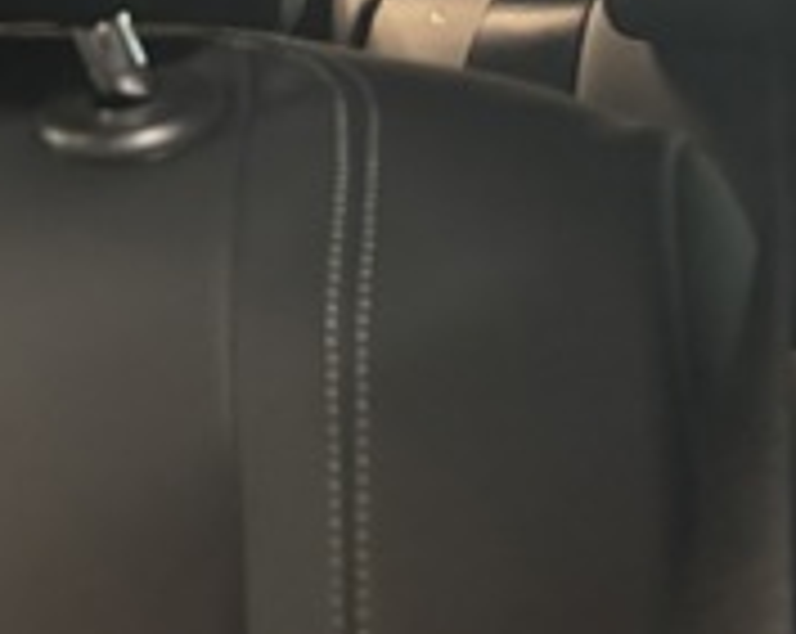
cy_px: -252
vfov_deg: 12.8
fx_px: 2705
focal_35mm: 115
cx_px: -985
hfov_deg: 13.4
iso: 640
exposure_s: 1/25
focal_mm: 5.96
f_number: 1.6
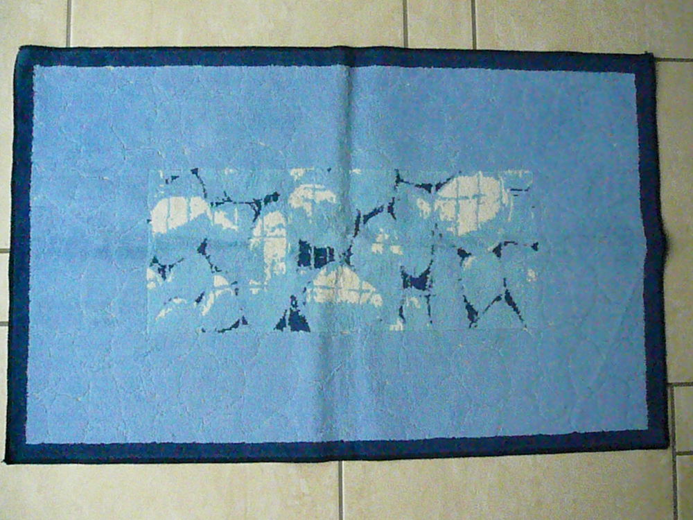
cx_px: 346
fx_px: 601
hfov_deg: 60.0
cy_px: 260
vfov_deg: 46.8
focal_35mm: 30
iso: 3200
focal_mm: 4.9
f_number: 8
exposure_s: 1/200
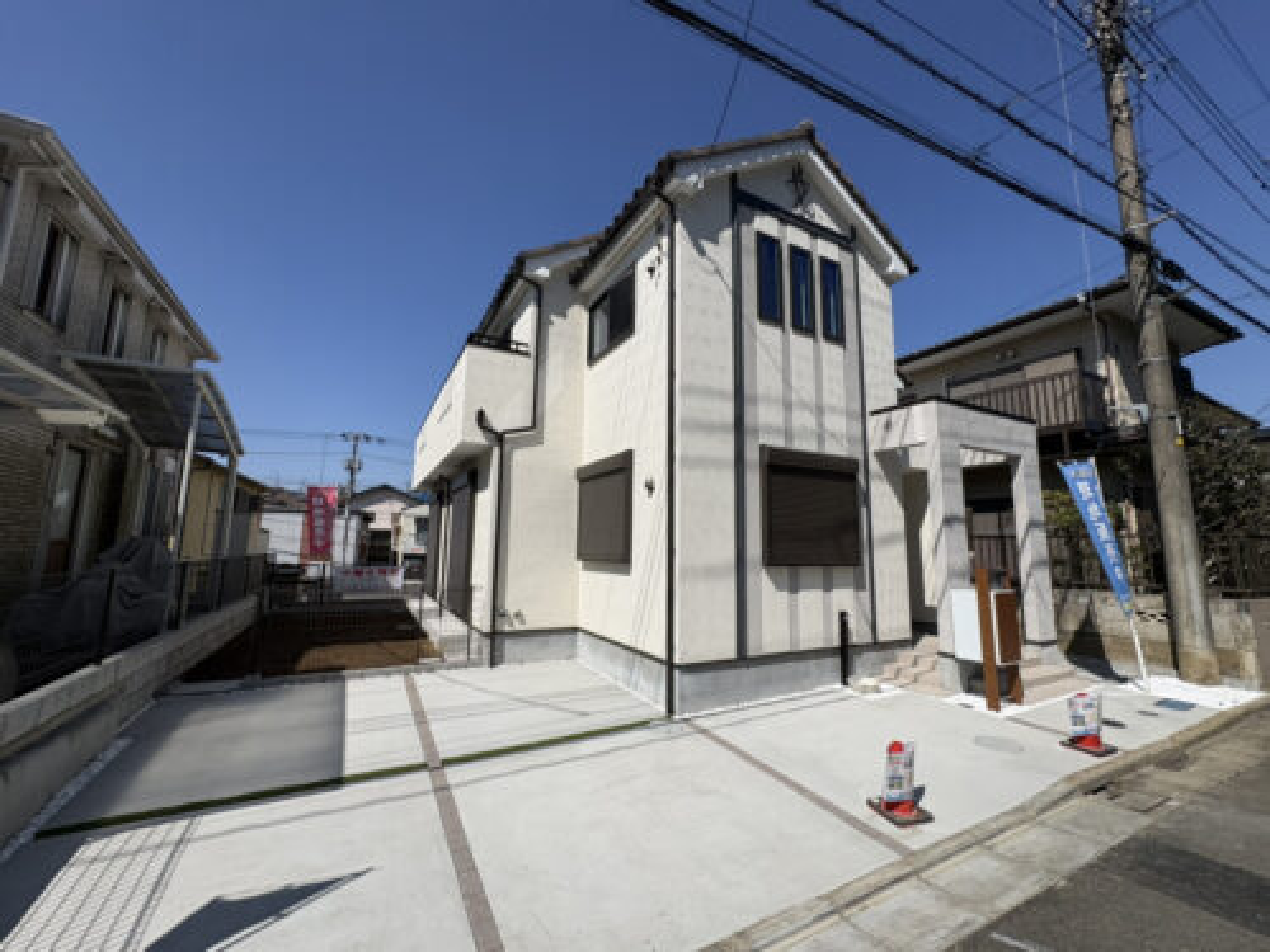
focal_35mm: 14
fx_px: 514
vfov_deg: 85.7
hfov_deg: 102.1
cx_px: 635
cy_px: 476
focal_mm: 2.22
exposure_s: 1/4630
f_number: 2.2
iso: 50
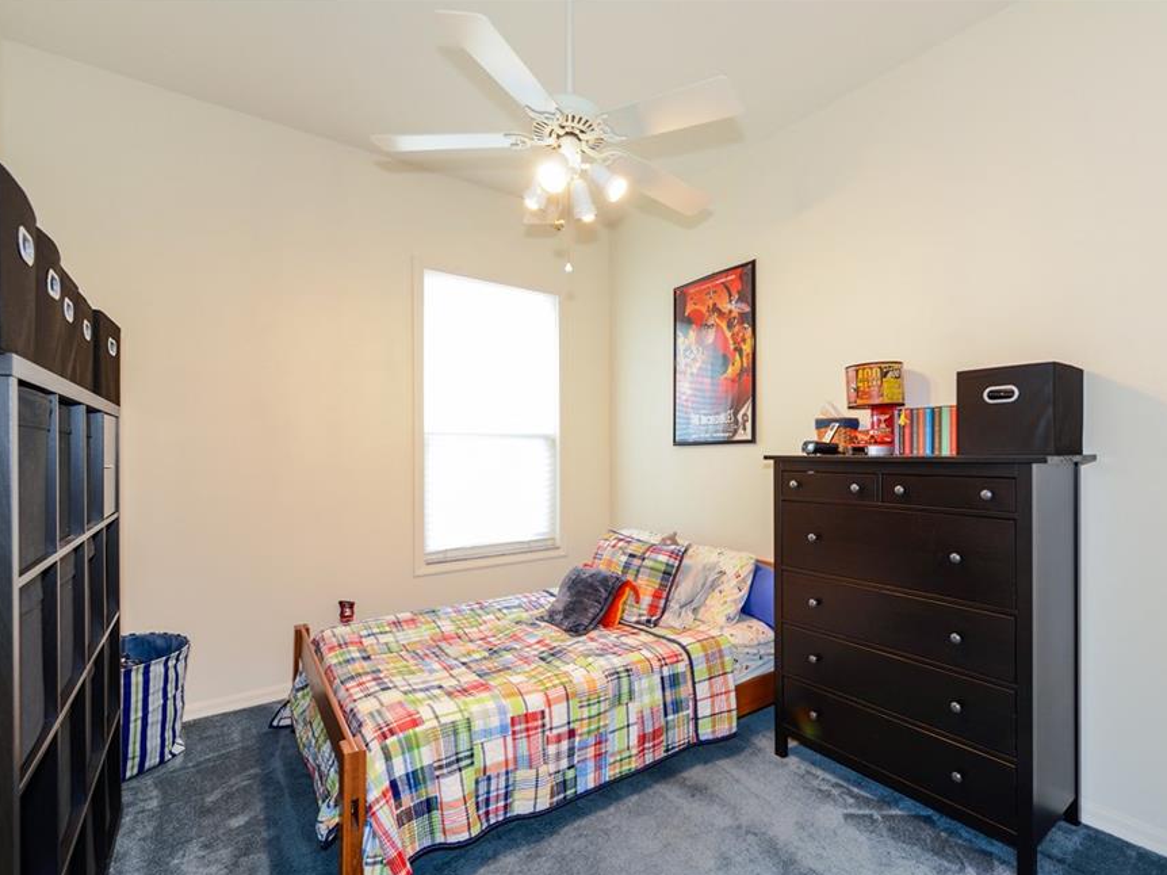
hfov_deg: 93.6
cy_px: 454
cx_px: 684
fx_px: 539
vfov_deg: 78.0
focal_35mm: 16
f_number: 8
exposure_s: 1/1.25
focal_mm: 14
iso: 200
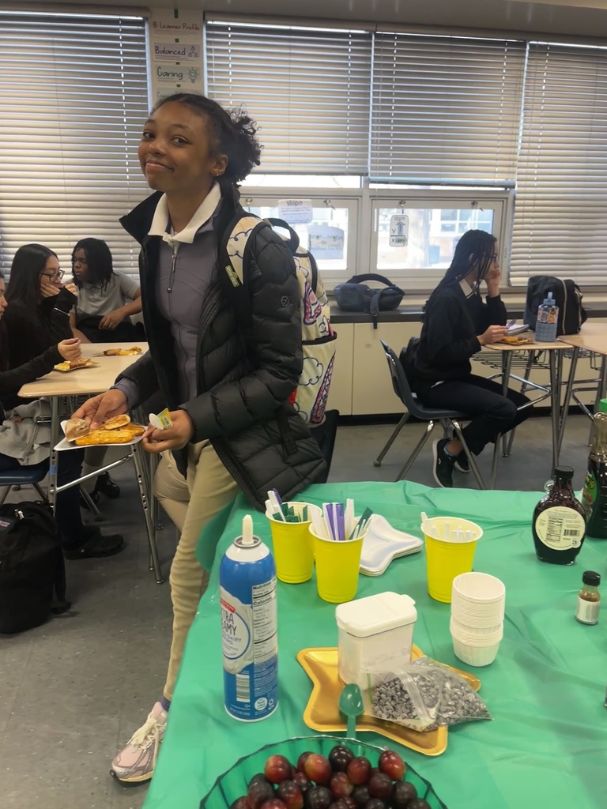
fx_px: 608
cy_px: 404
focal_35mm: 26
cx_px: 304
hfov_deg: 53.1
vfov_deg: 67.3
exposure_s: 1/120
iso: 125
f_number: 1.6
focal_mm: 5.1
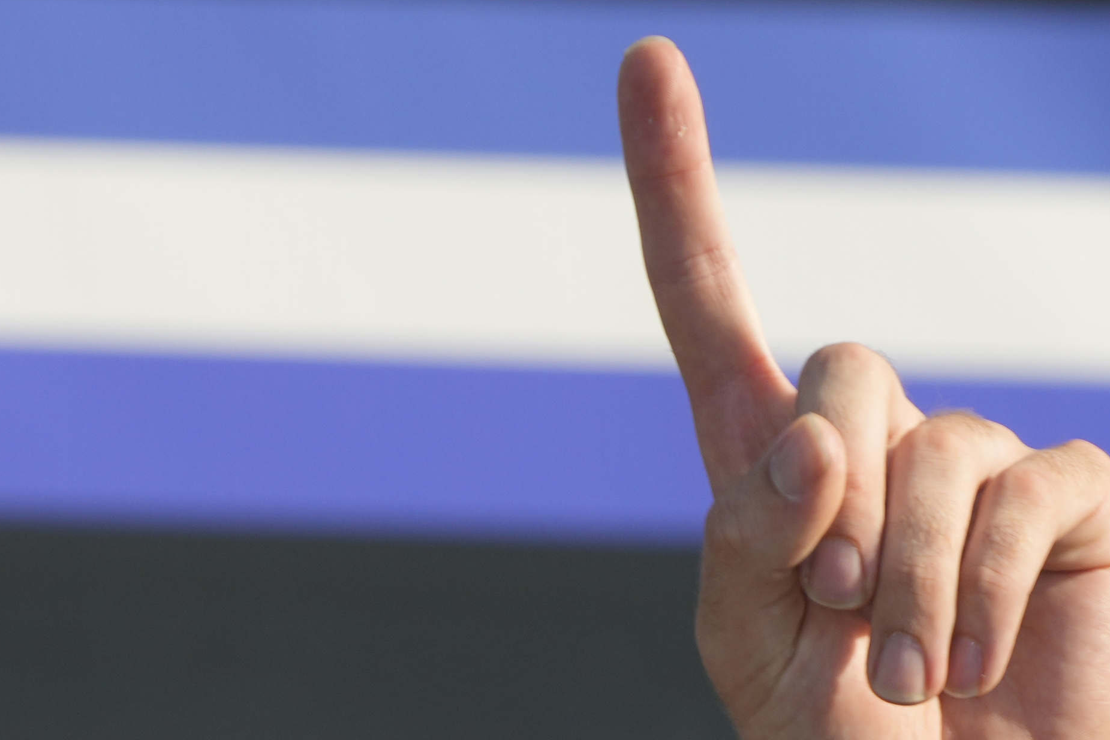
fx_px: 40573
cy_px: 1397
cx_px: -709
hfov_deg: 1.6
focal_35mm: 1316
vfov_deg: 1.0
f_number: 5.6
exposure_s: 1/400
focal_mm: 282
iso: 100
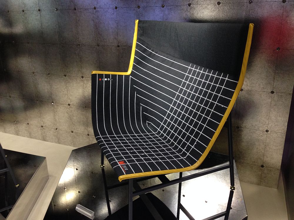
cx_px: 147
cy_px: 110
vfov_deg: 42.9
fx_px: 280
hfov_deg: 55.4
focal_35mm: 33
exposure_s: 1/20
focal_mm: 4.12
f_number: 2.4
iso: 160
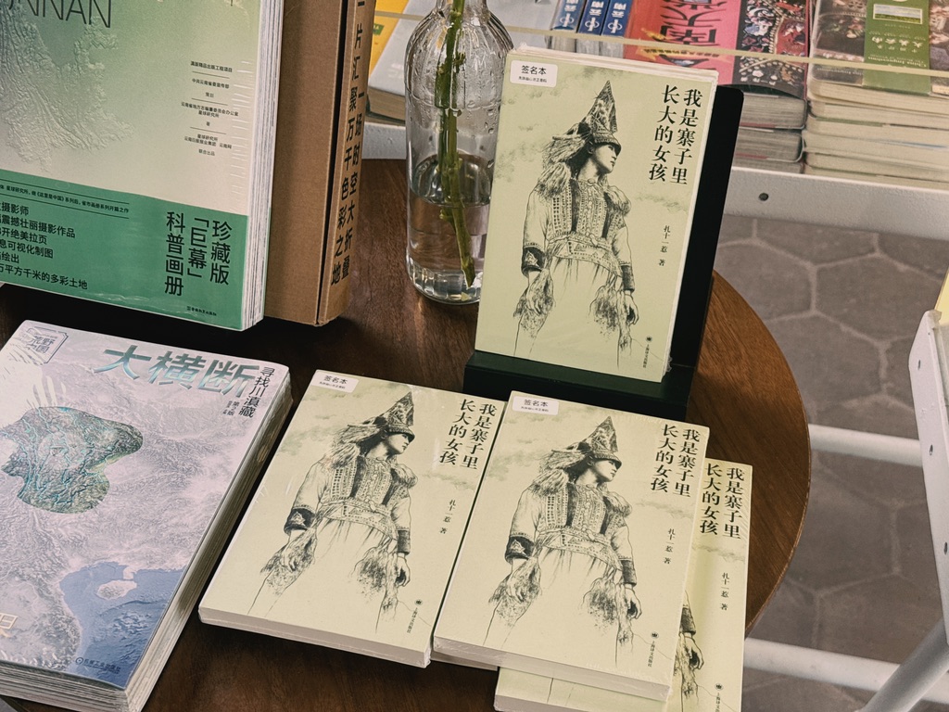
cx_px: 474
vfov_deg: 30.3
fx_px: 1316
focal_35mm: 48
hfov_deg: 39.7
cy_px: 356
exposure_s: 1/121
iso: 100
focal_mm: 6.76
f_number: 1.78
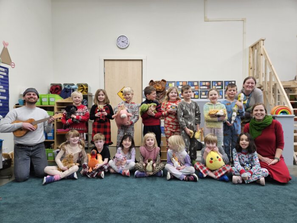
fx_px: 197
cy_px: 112
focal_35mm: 23
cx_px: 148
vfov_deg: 58.9
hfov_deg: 73.9
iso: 250
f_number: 1.8
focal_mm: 5.4
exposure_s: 1/120
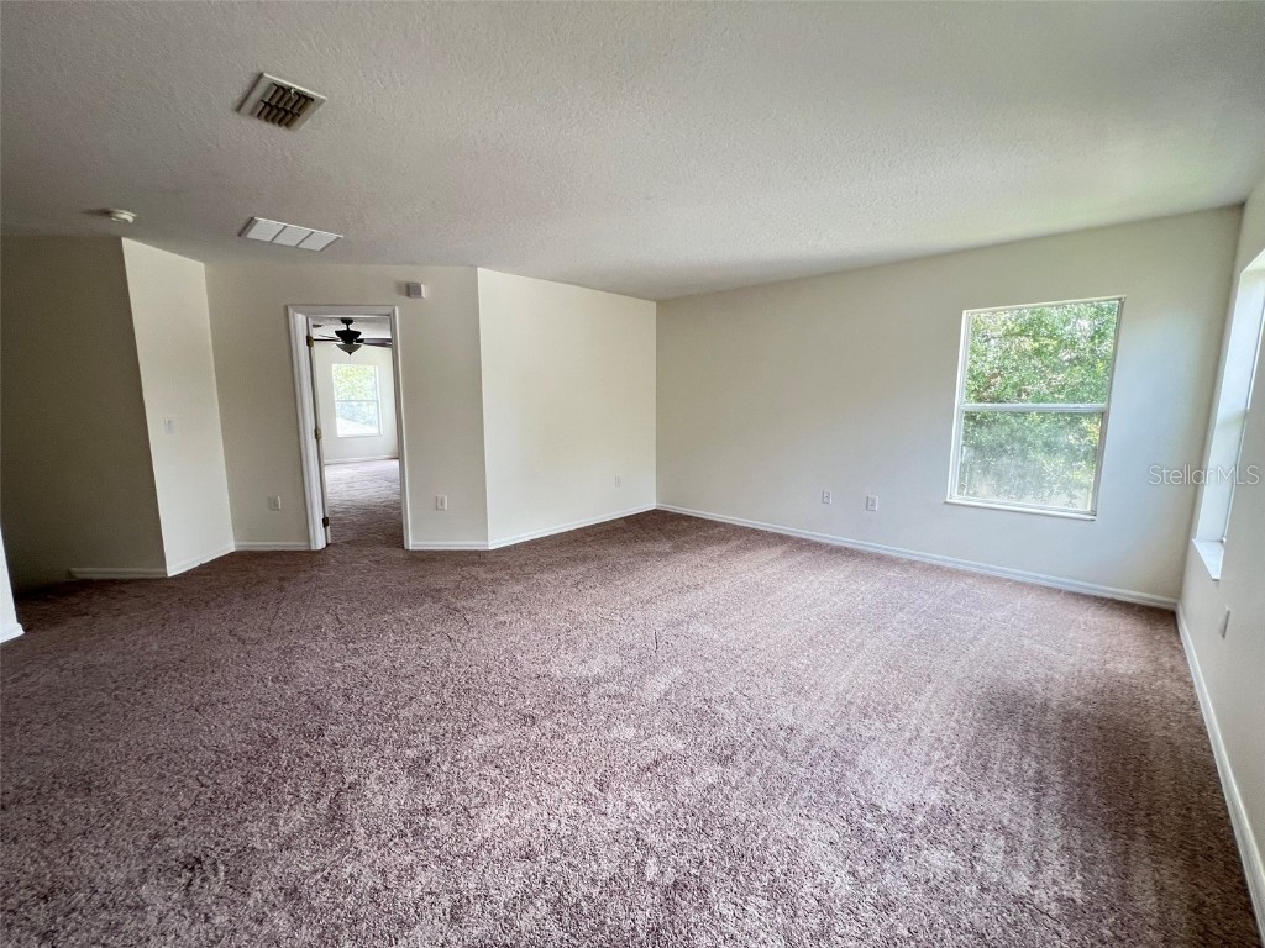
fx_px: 475
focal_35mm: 13
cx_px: 632
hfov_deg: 106.2
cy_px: 474
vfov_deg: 89.9
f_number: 1.8
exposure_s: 1/99
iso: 125
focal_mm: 1.57
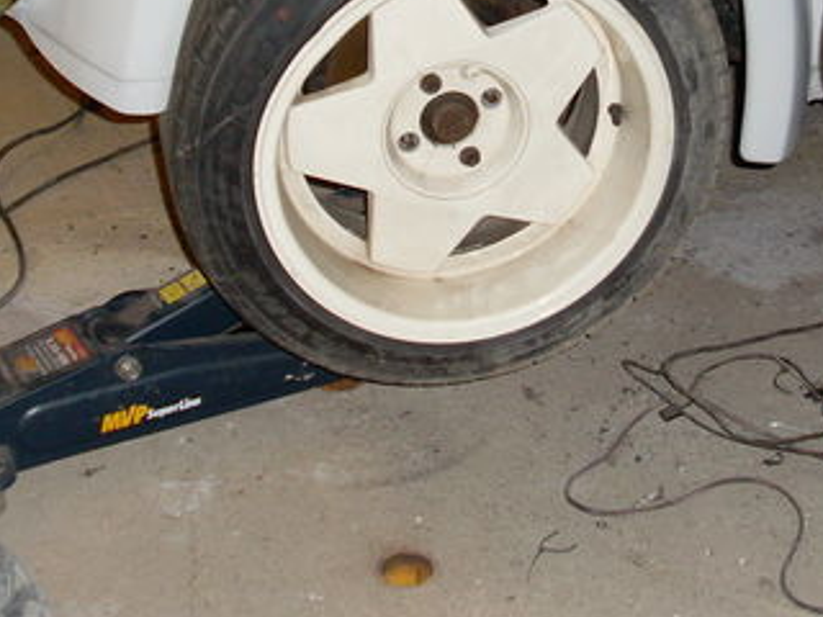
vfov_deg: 19.0
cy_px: 41
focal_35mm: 76
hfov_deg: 25.5
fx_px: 1807
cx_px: 571
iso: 100
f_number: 3
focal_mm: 6.3
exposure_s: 1/45
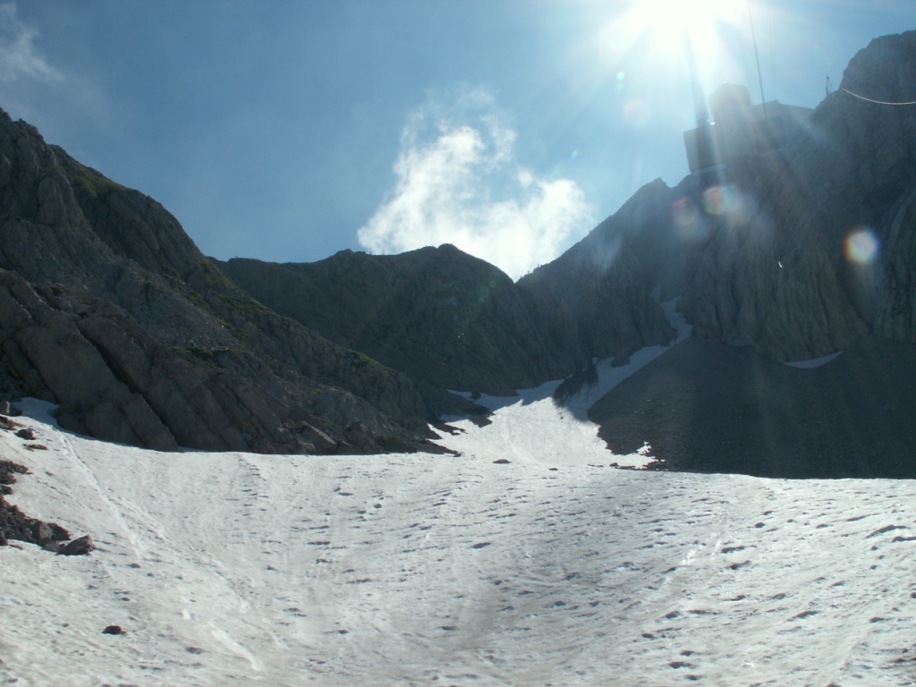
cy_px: 344
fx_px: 926
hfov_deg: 52.6
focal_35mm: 35
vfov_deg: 40.7
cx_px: 458
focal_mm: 5.86
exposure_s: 1/320
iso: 50
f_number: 8
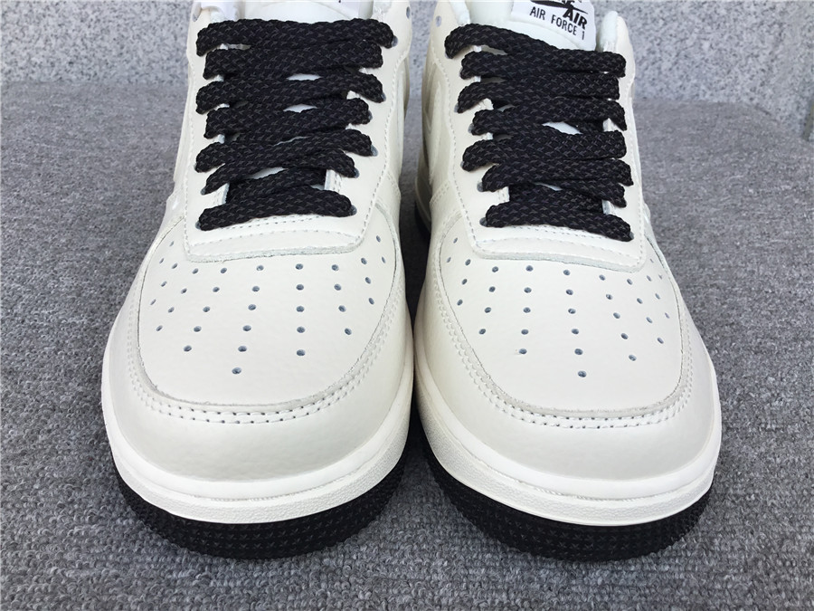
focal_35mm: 31
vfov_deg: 45.4
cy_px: 306
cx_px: 407
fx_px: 729
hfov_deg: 58.4
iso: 25
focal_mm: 3.3
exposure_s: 1/379
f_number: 2.4
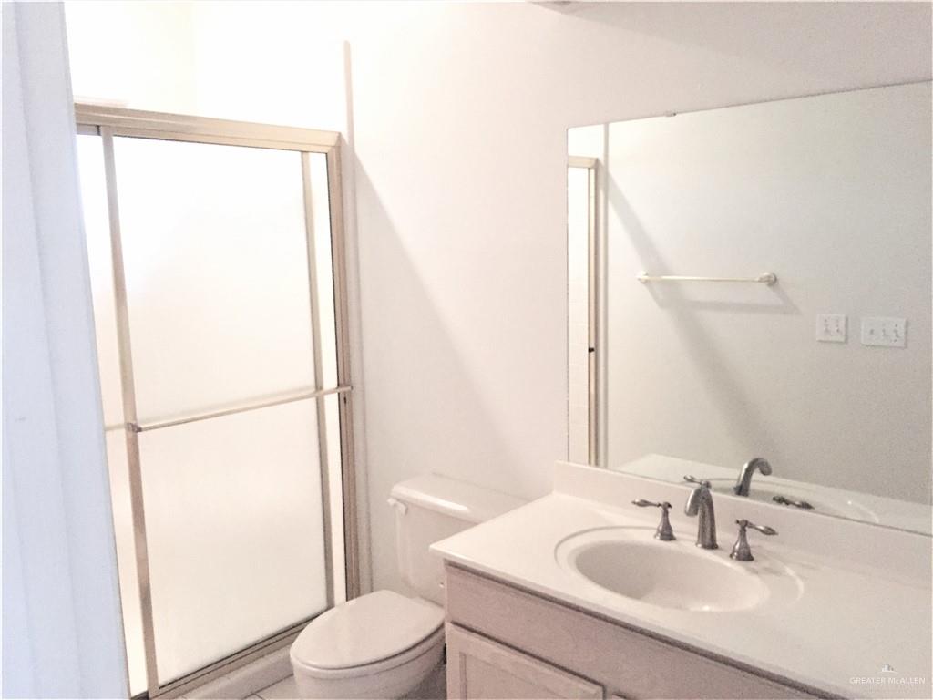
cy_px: 350
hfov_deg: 61.7
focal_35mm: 29
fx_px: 782
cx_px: 466
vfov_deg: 48.2
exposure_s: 1/17
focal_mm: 4.15
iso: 1000
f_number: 2.2
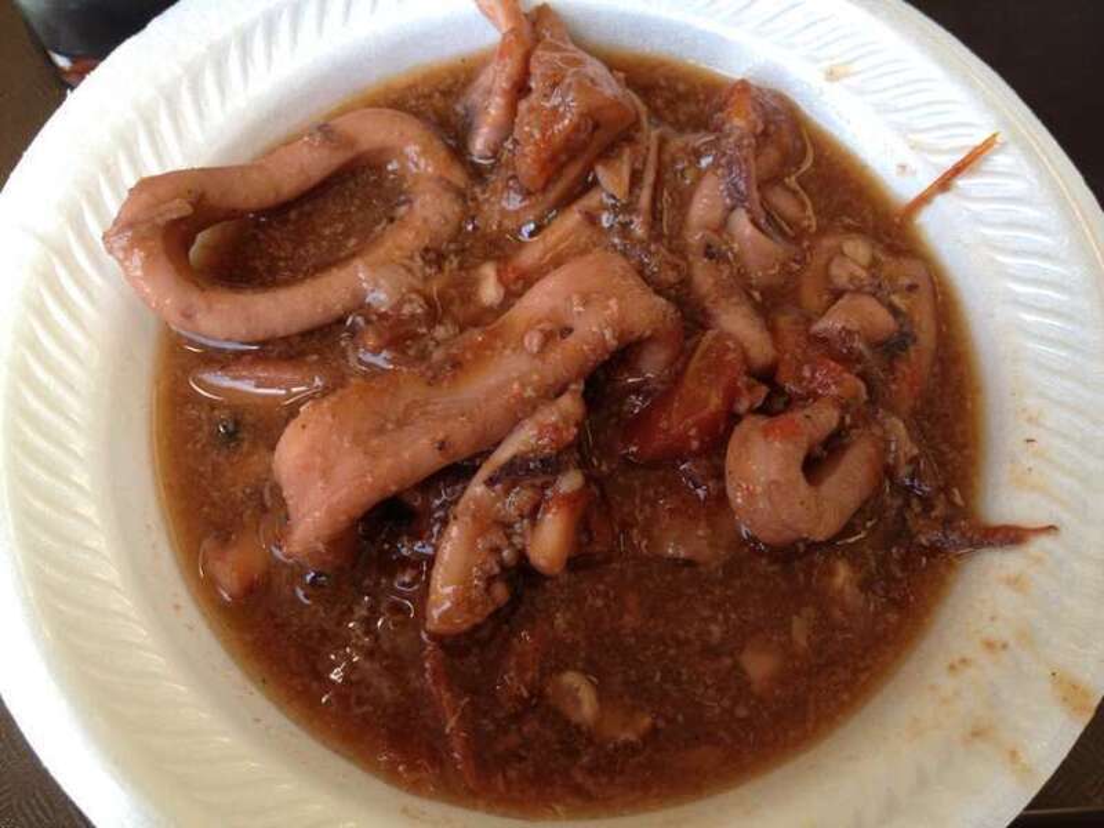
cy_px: 414
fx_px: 1116
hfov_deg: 52.6
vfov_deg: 40.7
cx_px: 552
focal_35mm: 35
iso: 50
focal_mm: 4.28
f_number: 2.4
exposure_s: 1/60
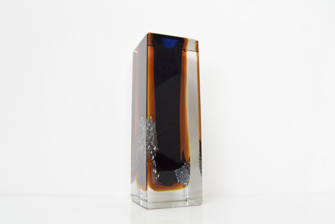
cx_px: 168
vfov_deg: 43.7
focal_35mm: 30
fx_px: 279
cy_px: 112
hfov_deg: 61.9
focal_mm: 20
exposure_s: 1/160
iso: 1600
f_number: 6.3
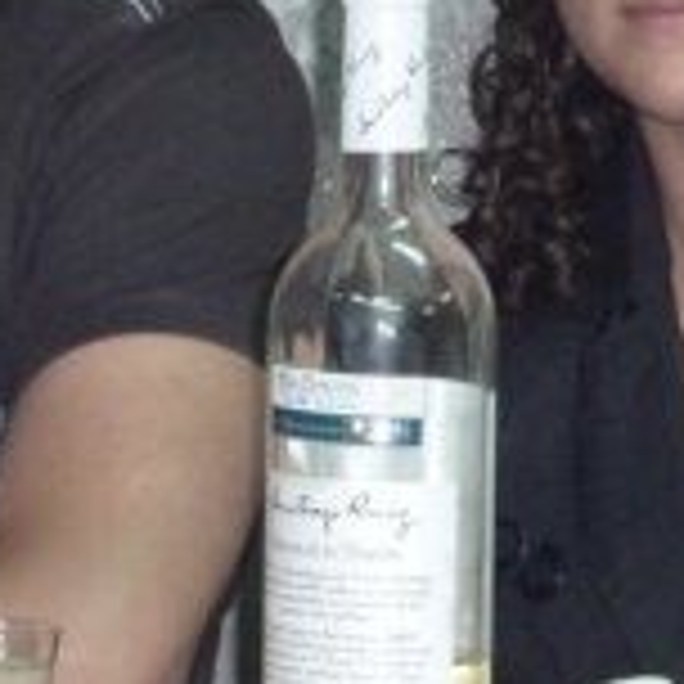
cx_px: 486
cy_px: 27
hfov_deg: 6.2
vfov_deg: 6.2
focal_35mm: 283
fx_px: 6327
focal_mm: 14.7
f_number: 4.3
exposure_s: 1/40
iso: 640
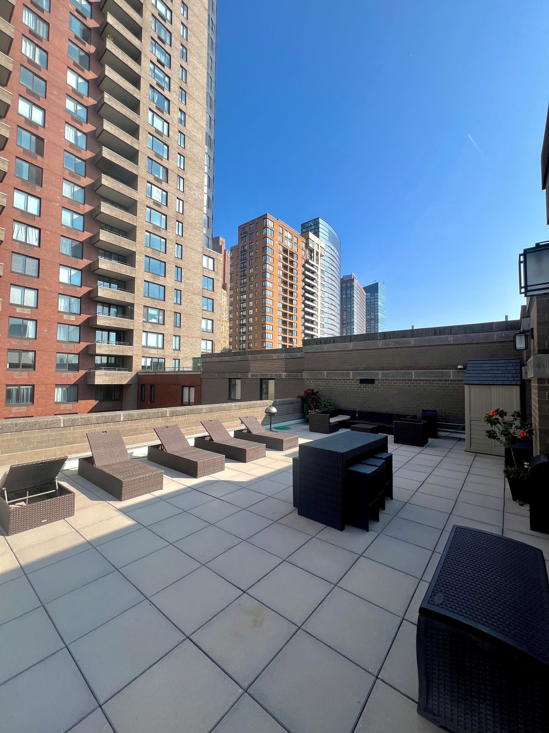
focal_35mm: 13
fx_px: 275
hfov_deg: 89.9
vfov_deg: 106.2
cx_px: 274
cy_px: 366
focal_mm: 1.57
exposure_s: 1/1130
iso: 32
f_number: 1.8
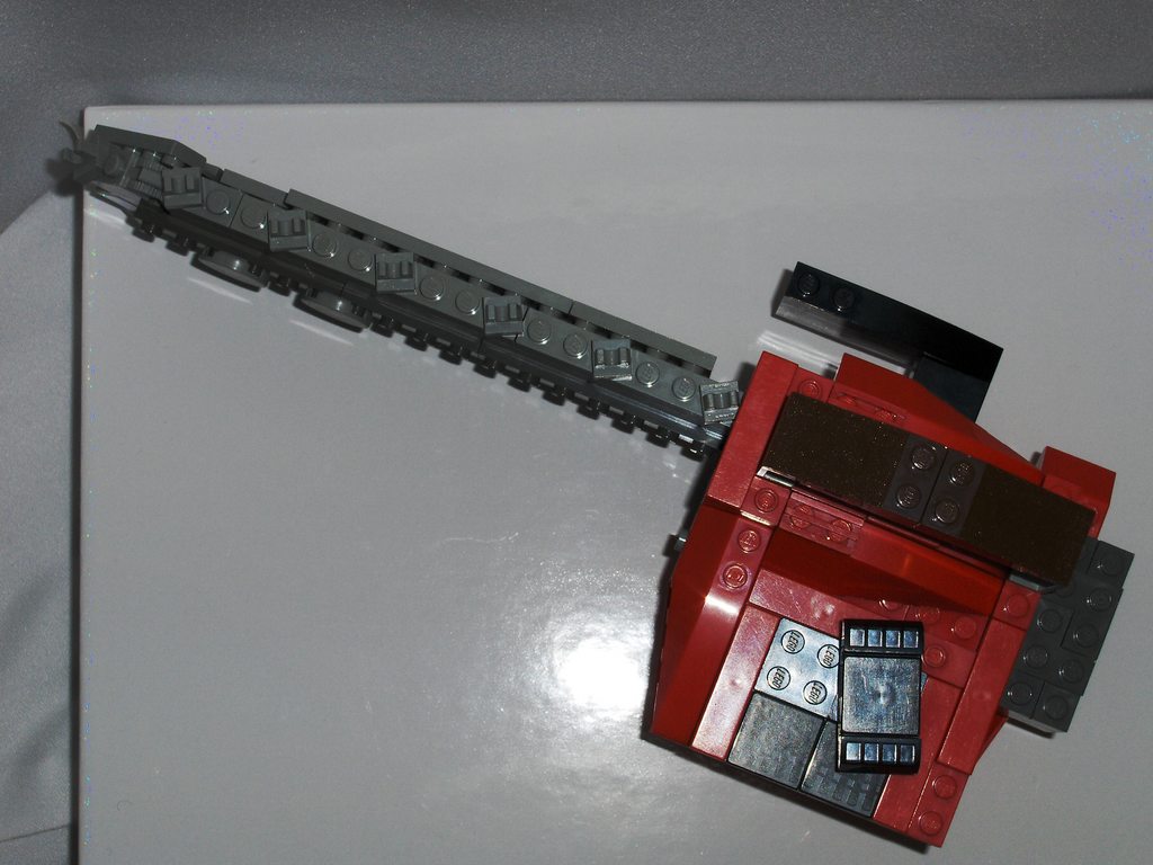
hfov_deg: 22.3
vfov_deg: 16.8
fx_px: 2931
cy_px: 432
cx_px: 576
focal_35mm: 88
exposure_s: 1/100
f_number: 8.6
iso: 100
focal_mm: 19.1
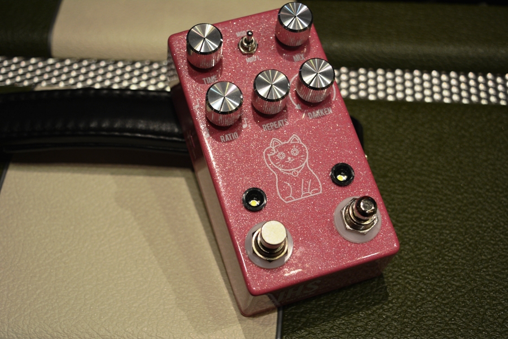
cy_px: 170
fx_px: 804
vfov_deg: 23.8
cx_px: 254
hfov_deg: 35.1
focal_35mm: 57
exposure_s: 1/60
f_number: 4.8
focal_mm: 38
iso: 400
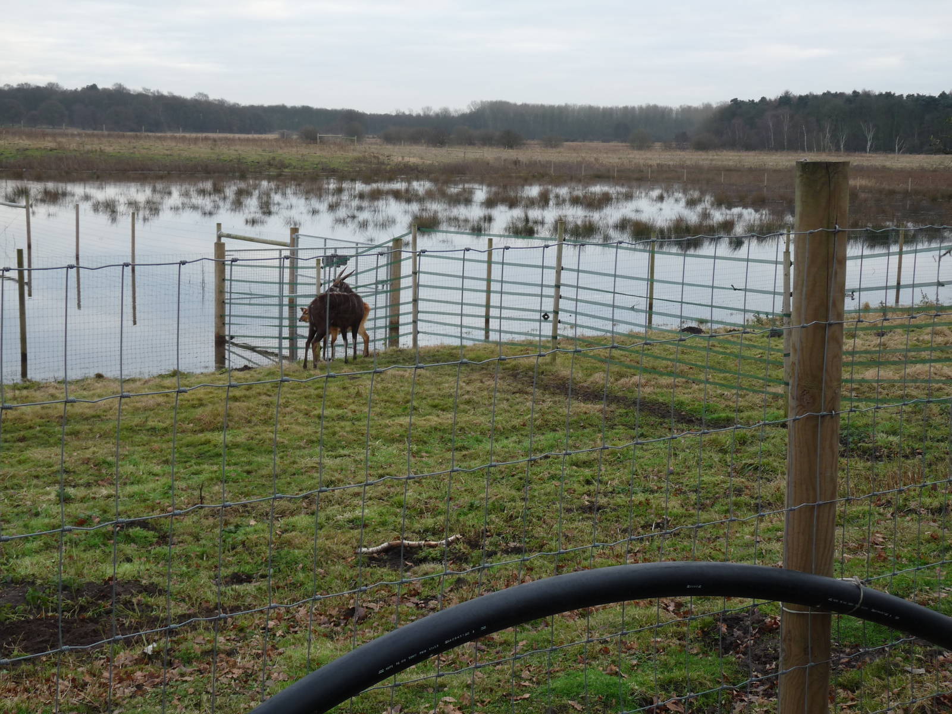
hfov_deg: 38.9
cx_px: 476
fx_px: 1348
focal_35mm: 49
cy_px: 357
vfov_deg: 29.7
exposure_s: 1/80
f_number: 3.2
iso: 100
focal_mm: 8.7
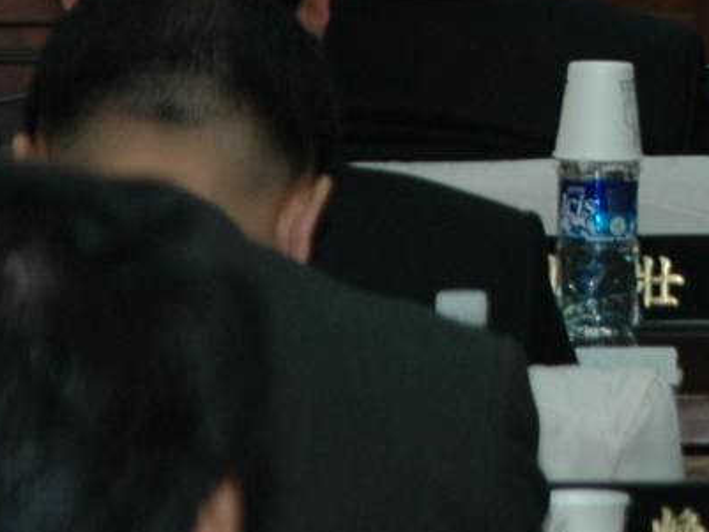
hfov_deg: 2.9
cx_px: 1093
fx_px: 14007
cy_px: -488
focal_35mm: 684
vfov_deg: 2.2
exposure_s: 1/60
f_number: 4.5
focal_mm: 85
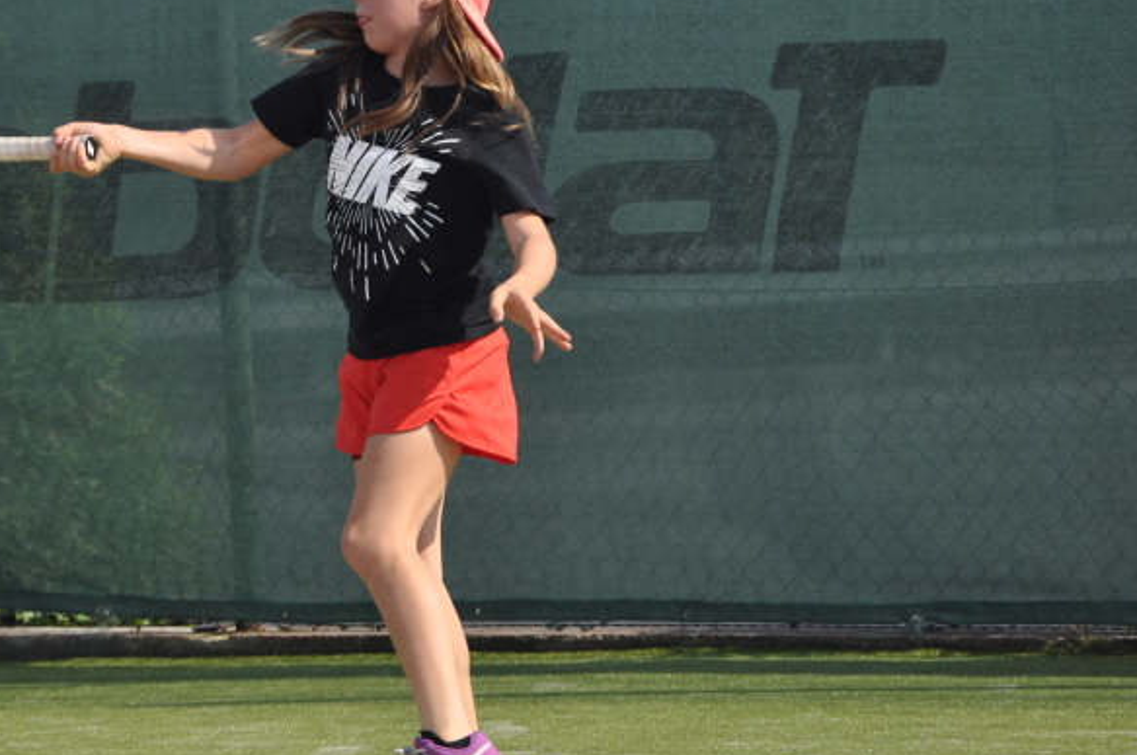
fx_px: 9304
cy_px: 382
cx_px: 187
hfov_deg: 7.0
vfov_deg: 4.6
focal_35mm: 295
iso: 200
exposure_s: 1/640
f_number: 6.3
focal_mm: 112
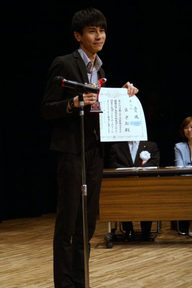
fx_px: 769
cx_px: 92
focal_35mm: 96
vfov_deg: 21.3
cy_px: 147
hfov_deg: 14.2
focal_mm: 60
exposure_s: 1/80
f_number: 5.6
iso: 400
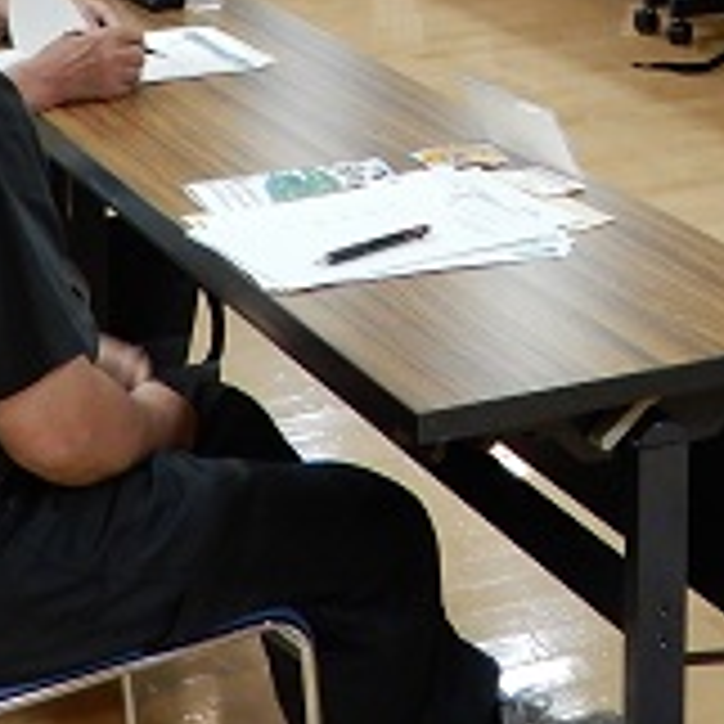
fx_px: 2840
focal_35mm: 120
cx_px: 702
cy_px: -261
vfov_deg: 13.9
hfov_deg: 14.3
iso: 400
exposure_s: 1/20
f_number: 4.5
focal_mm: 6.2
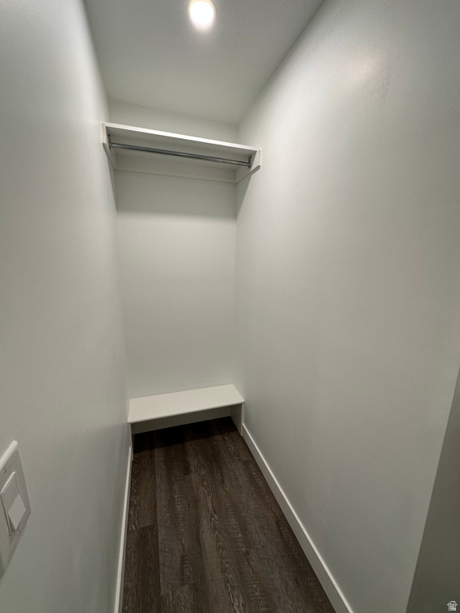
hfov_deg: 85.7
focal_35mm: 14
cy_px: 306
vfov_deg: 102.1
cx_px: 230
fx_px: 248
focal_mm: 2.22
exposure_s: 1/120
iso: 100
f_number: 2.2
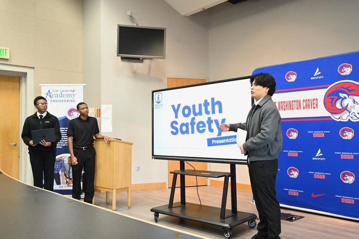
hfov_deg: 58.0
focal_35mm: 32
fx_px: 324
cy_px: 120
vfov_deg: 40.5
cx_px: 180
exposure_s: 1/200
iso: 4000
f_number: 4
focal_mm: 32.5
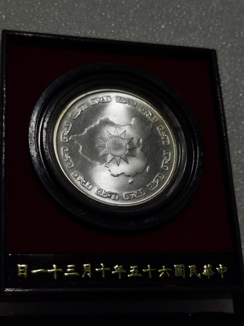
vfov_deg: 33.8
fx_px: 536
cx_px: 122
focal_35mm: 57
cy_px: 163
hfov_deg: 25.7
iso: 50
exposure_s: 1/295
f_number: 1.8
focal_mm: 5.58
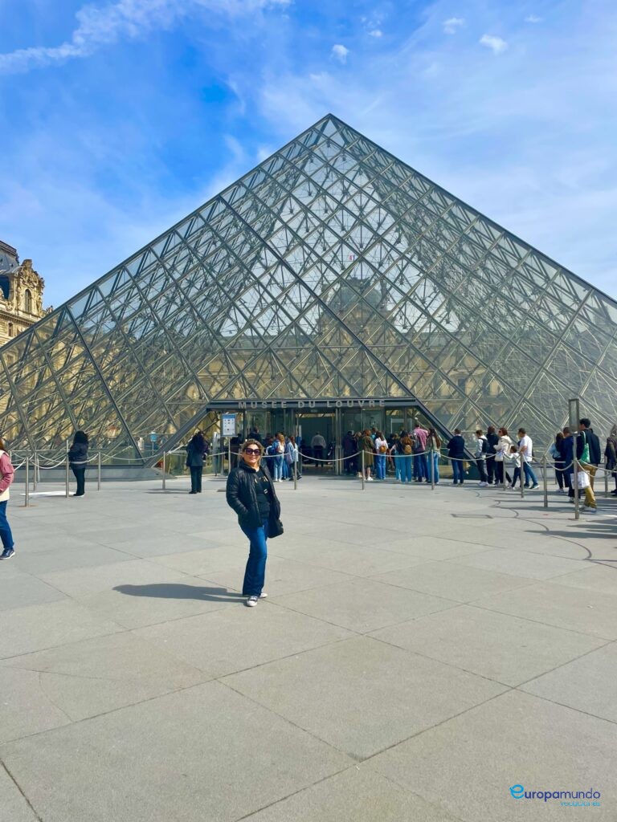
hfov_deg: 53.1
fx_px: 618
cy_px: 411
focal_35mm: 26
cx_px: 308
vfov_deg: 67.3
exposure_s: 1/5051
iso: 32
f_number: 1.6
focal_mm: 4.2
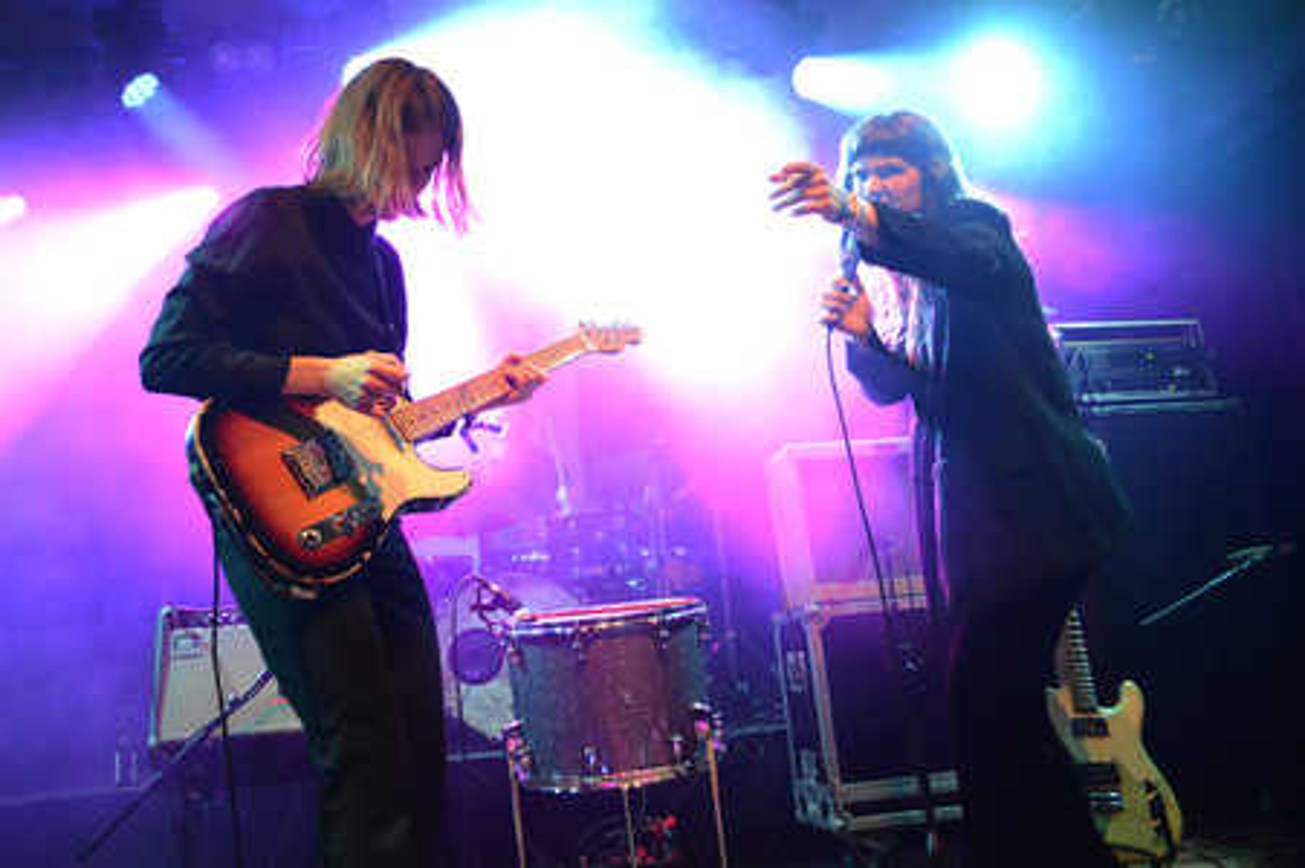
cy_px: 434
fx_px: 1050
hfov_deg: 63.7
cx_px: 652
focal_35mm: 29
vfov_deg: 44.9
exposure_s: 1/125
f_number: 4.5
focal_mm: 29
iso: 6400
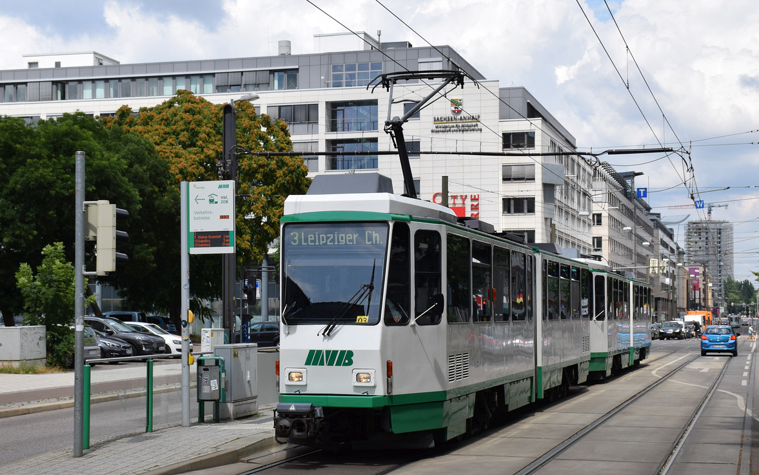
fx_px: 1096
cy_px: 247
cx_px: 384
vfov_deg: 24.4
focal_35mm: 53
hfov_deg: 38.2
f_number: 10
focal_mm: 34
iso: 200
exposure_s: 1/400
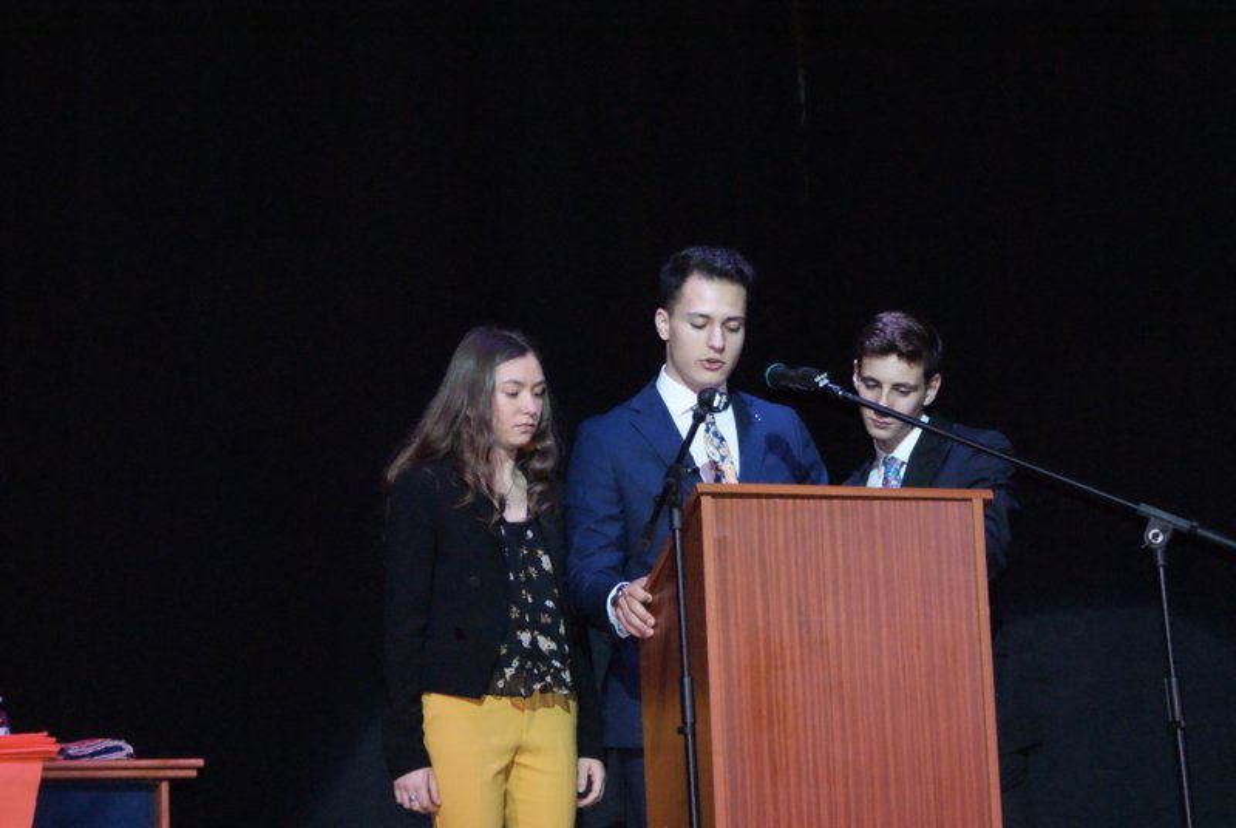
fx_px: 3610
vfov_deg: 13.1
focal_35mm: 105
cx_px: 618
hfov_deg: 19.4
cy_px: 414
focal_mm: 70
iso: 1600
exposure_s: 1/125
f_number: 5.6
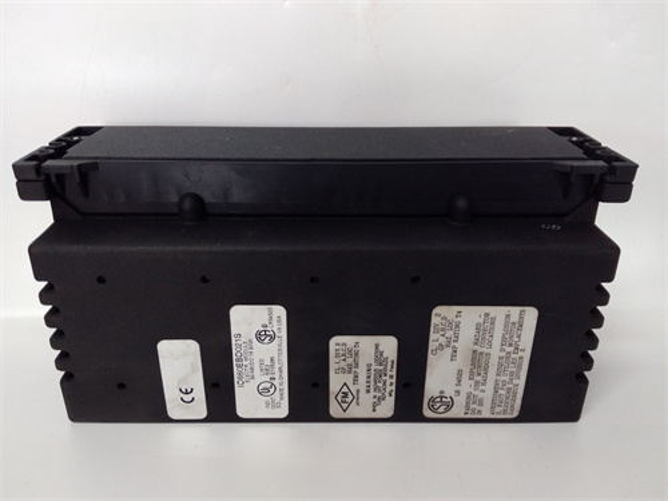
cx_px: 334
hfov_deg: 65.3
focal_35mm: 27
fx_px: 521
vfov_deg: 51.4
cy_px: 250
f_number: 2
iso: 194
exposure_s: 1/33
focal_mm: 3.79
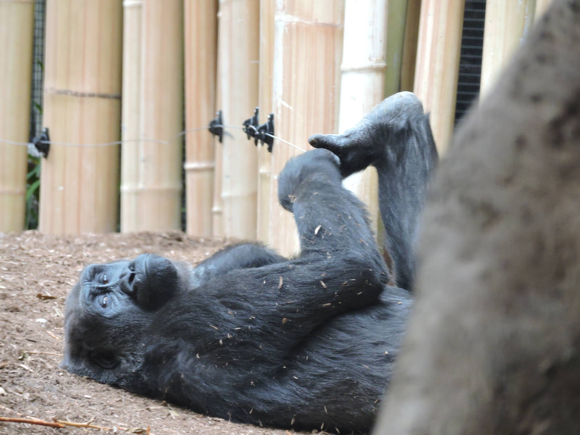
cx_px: 290
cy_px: 218
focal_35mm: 500
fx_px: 8378
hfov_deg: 4.0
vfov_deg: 3.0
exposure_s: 1/60
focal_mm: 89.2
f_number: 4.9
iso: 640
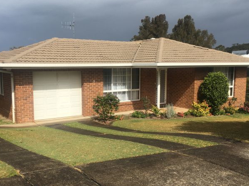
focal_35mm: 39
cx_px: 110
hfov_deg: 47.8
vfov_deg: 36.8
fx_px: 280
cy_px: 103
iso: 25
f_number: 2.2
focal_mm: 4.15
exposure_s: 1/2079
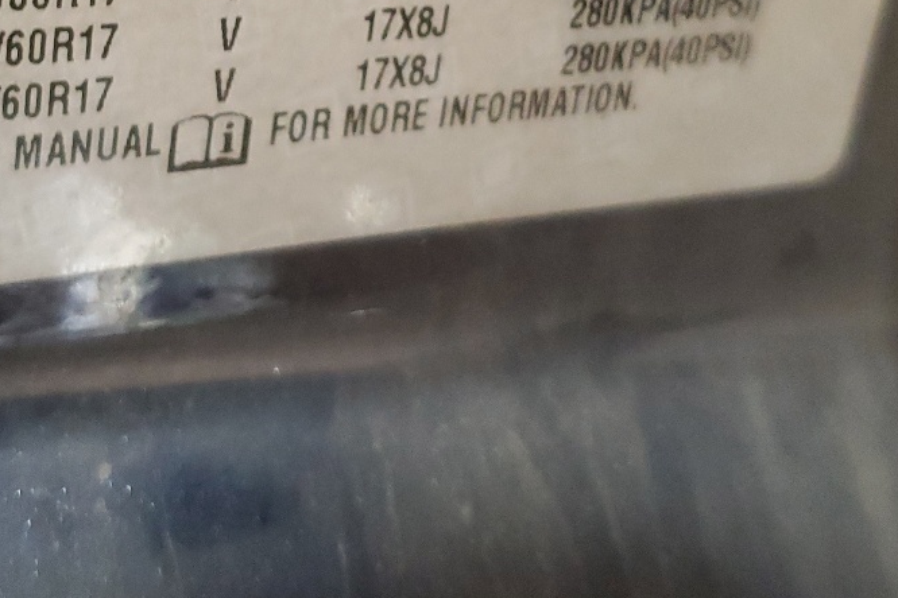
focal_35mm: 65
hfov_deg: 30.9
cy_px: -36
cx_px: 364
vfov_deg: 20.1
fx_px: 1621
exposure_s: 1/24
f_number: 1.5
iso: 305
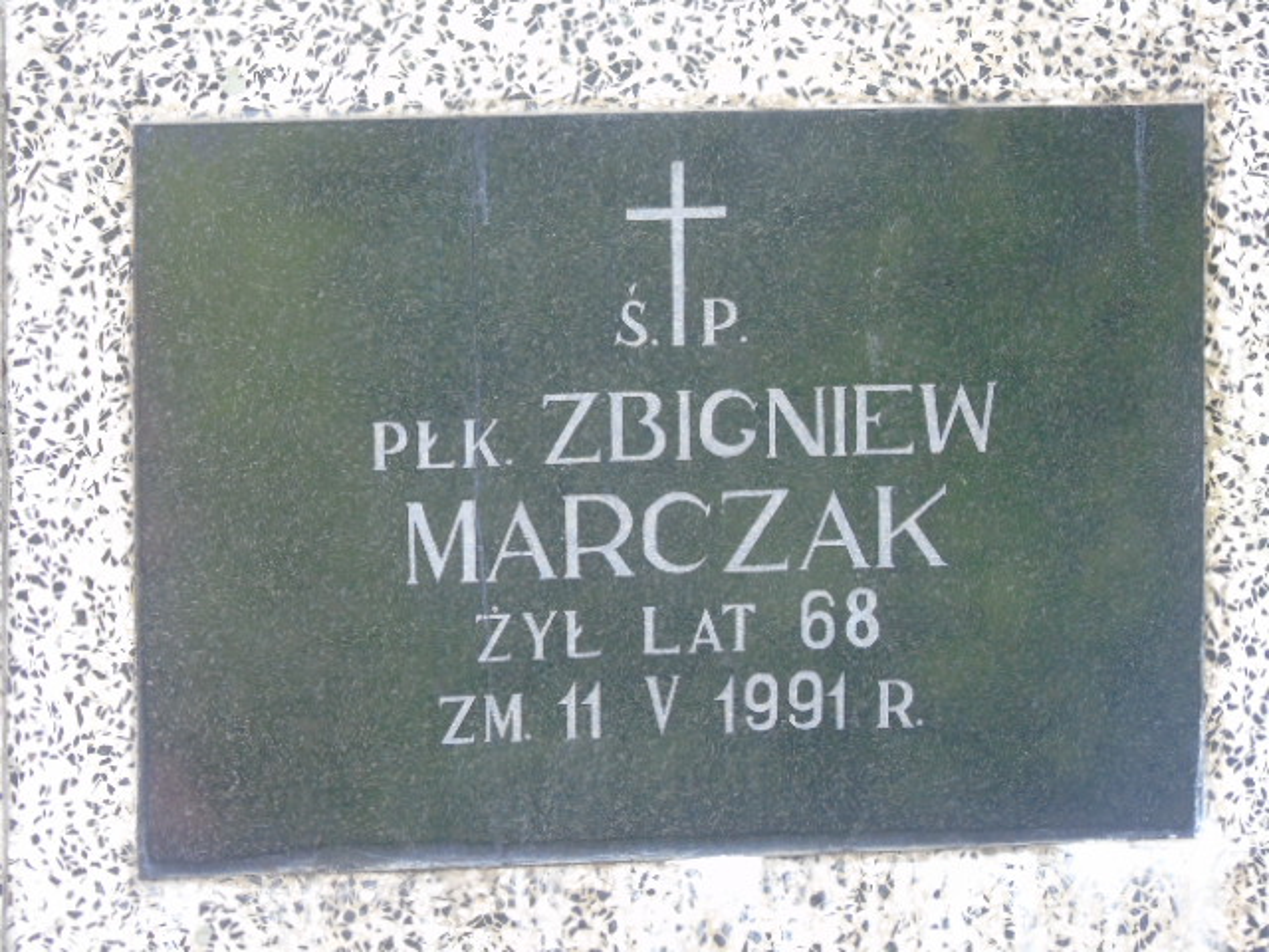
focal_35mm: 278
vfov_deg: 5.3
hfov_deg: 7.1
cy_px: 476
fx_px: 10191
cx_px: 634
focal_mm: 50
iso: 400
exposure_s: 1/80
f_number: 4.9
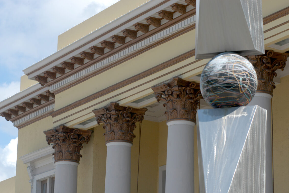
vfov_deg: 11.3
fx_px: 971
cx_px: 143
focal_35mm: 121
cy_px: 96
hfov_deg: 16.9
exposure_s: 1/250
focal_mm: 80
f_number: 8
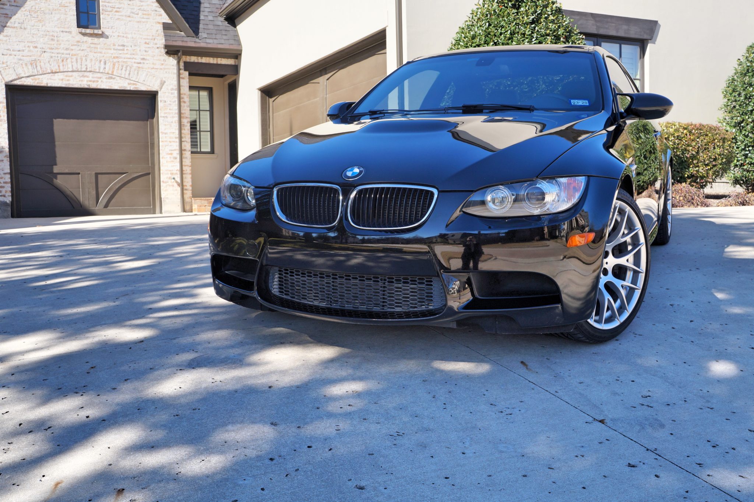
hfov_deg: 53.2
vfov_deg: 36.8
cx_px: 377
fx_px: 754
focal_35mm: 36
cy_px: 251
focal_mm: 24
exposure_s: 1/100
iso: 100
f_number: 9
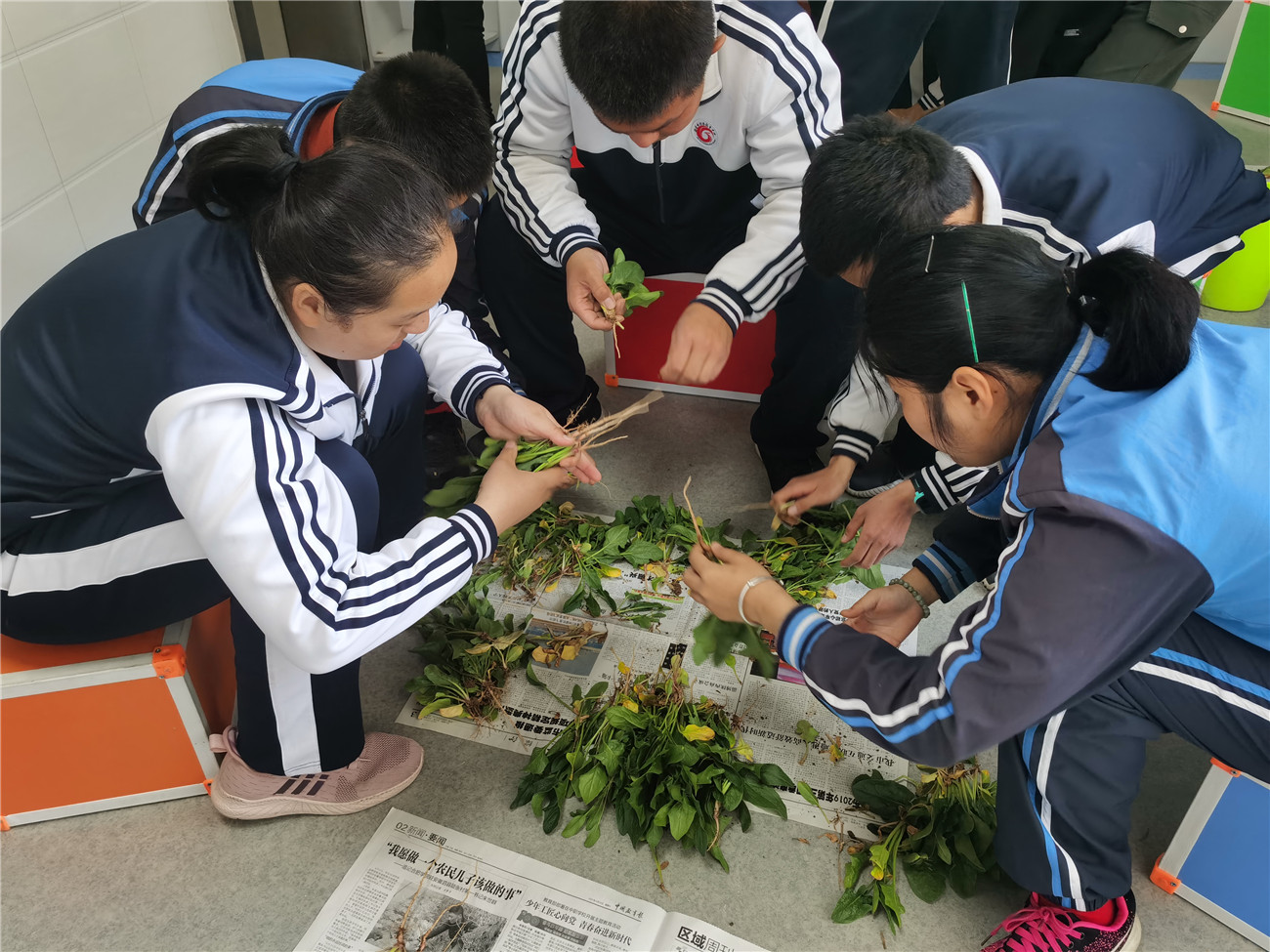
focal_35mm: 27
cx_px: 635
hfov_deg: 65.3
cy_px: 476
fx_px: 991
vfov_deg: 51.4
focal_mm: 5.56
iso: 125
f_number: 1.6
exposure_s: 1/50
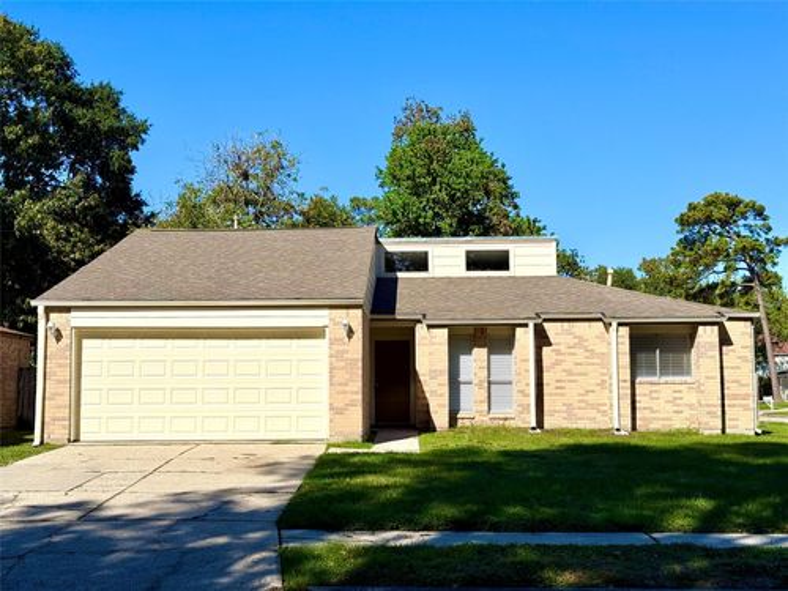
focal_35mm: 48
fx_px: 1093
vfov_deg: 30.3
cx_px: 394
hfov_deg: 39.7
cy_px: 296
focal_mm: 6.76
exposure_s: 1/9901
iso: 64
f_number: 1.78
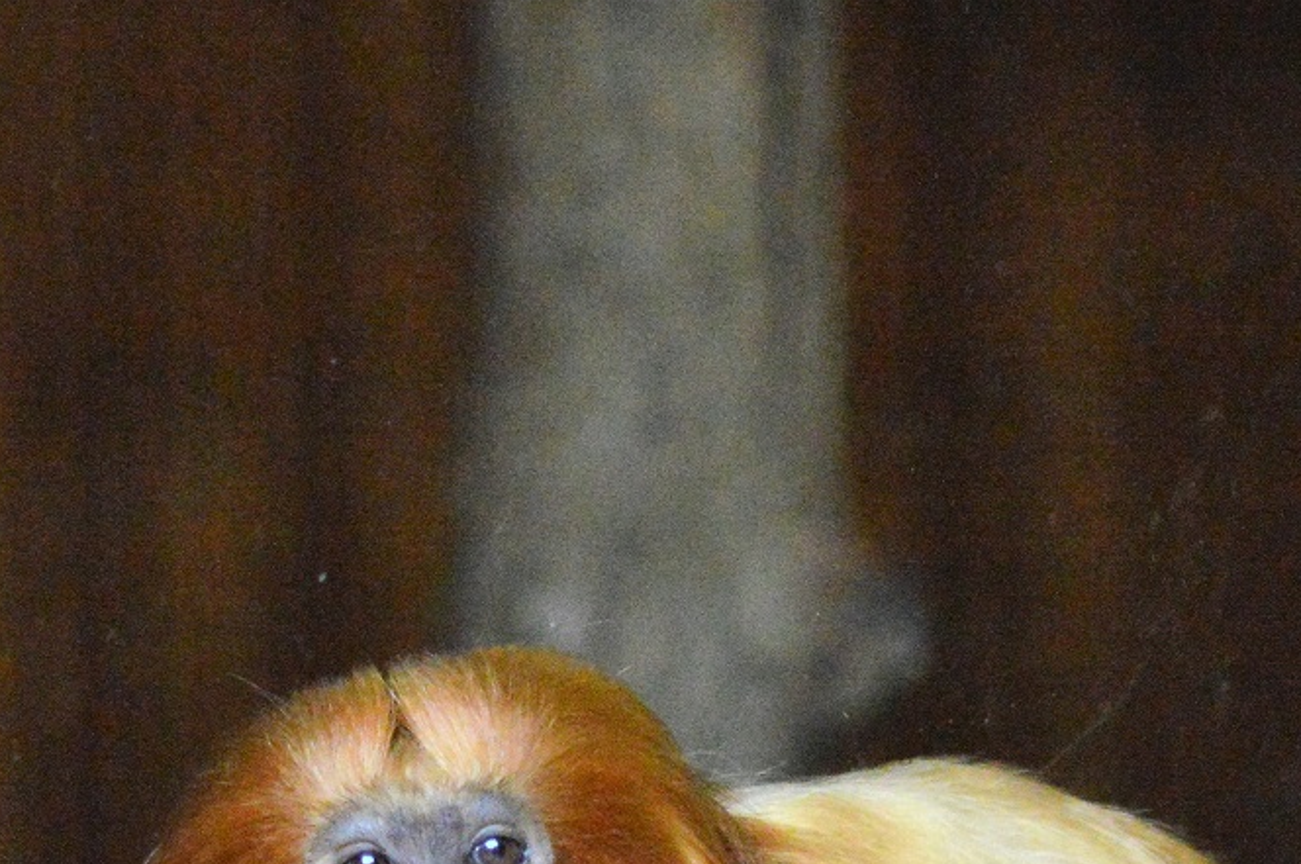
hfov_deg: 8.0
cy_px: 931
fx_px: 9276
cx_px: 825
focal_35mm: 257
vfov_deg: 5.3
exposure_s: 1/2500
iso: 6400
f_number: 4
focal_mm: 70
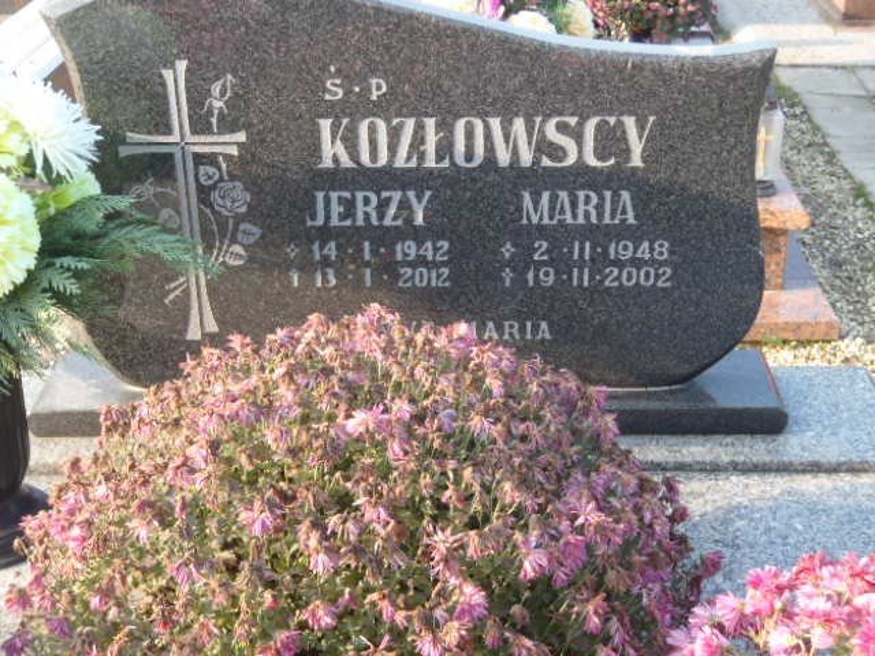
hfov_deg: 38.9
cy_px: 328
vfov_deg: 29.7
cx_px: 438
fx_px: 1239
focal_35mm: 49
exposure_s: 1/50
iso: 64
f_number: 4.4
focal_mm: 8.89
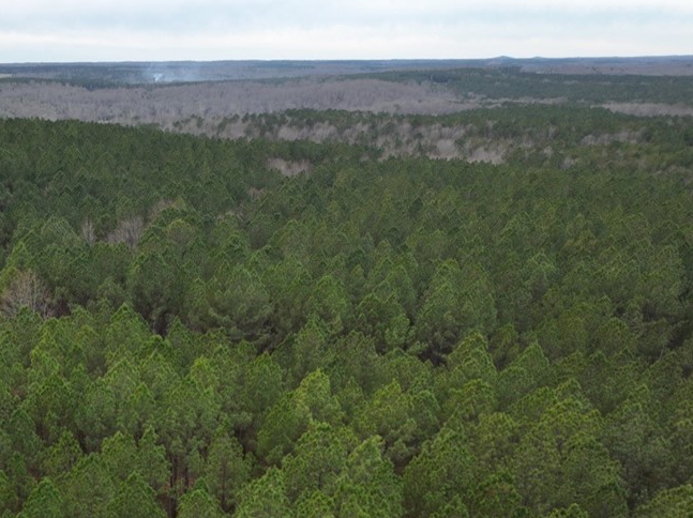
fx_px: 760
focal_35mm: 38
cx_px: 149
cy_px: 400
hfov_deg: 46.7
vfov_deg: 36.6
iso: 110
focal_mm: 12.29
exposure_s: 1/20
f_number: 2.8
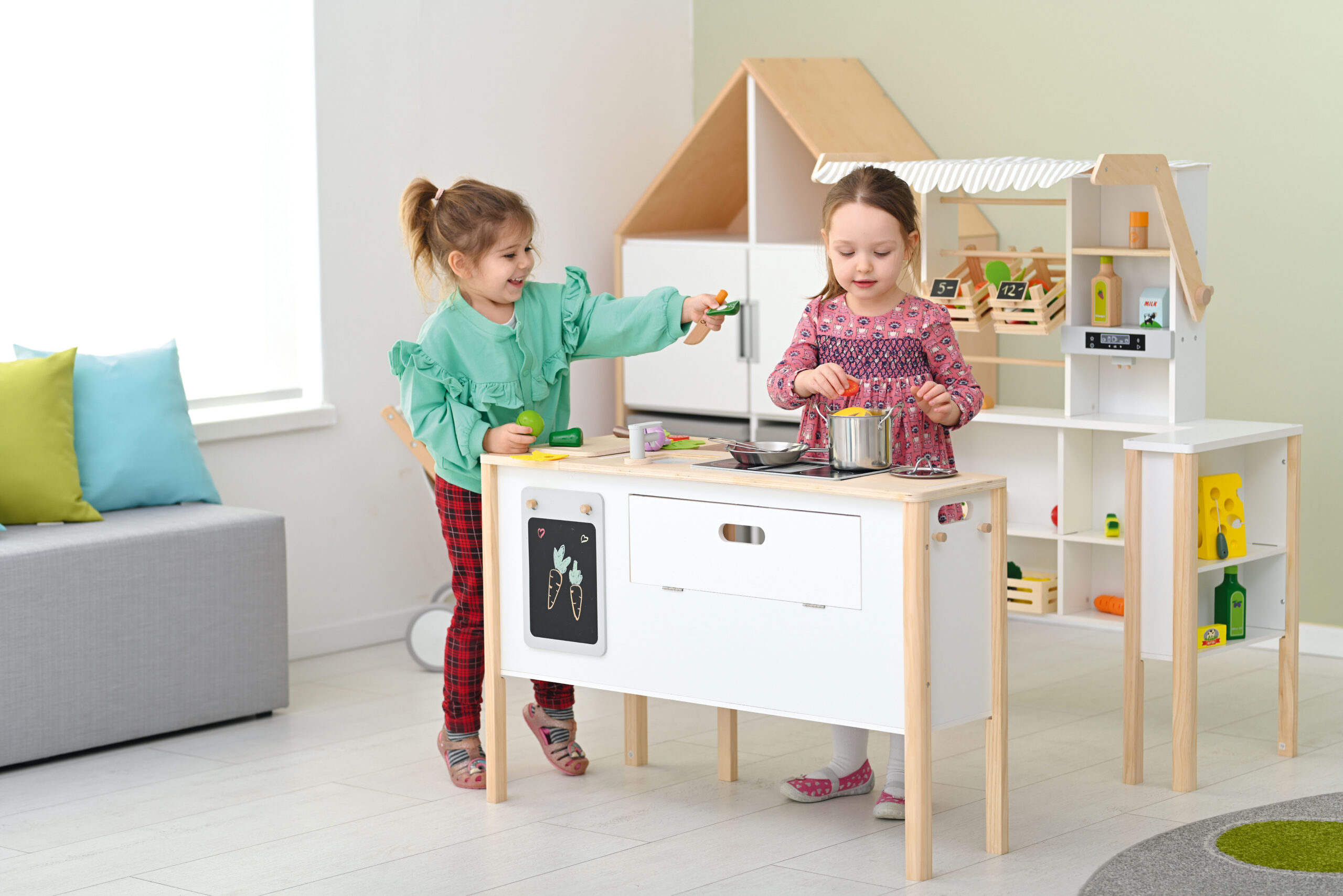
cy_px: 448
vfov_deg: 16.1
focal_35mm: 85
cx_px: 672
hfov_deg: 23.9
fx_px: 3171
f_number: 3.2
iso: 64
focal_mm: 85
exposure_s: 1/200
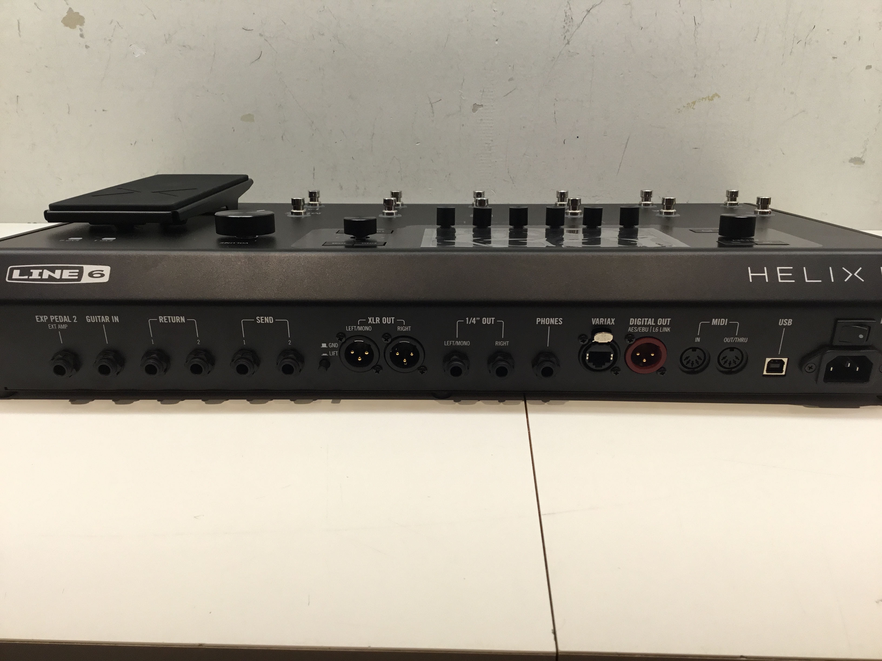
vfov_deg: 45.4
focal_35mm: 31
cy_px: 330
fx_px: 790
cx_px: 441
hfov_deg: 58.4
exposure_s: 1/120
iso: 40
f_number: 2.4
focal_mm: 3.3
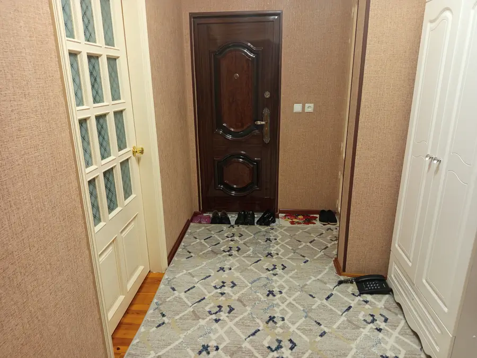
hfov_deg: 71.6
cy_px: 179
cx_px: 238
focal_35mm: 24
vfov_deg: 56.8
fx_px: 331
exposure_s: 1/33.3
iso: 700
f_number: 1.7
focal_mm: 5.24
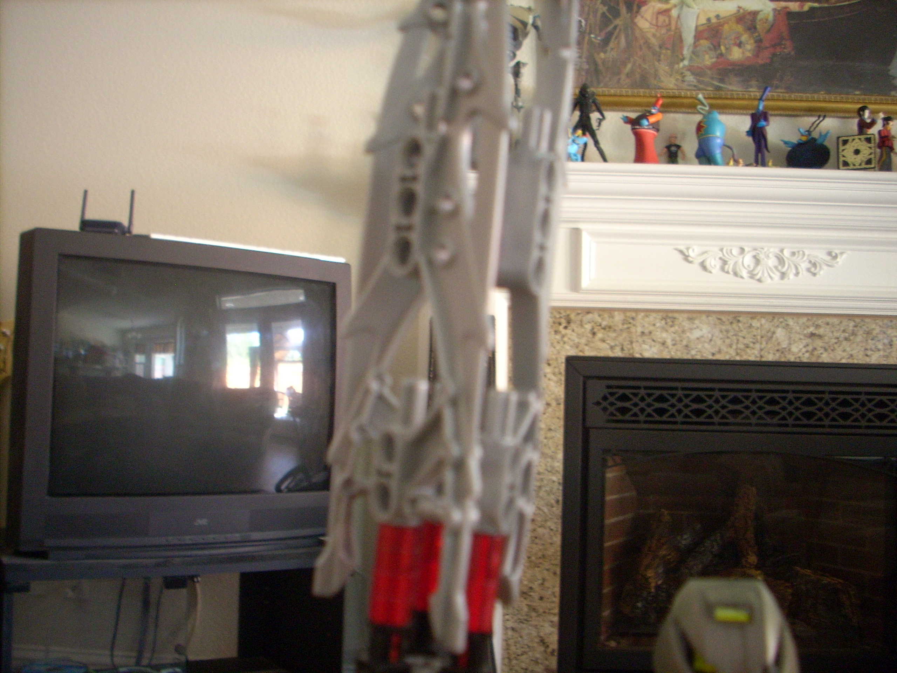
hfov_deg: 50.1
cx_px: 448
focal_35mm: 37
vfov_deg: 38.7
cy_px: 336
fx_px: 959
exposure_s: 1/4.2
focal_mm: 6.2
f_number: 2.8
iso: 200
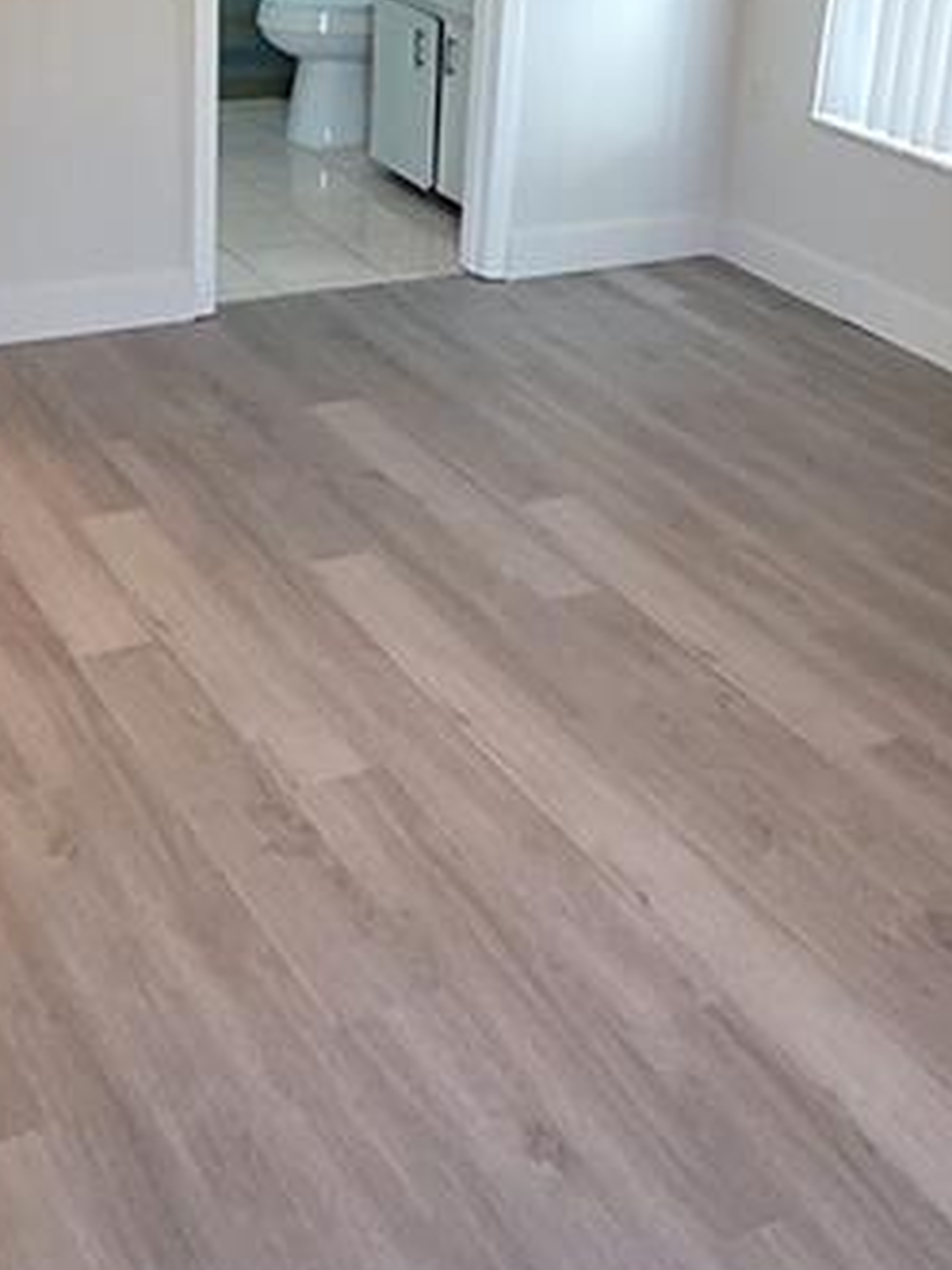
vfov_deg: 40.0
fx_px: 1723
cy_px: 432
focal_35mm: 47
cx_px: 386
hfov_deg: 30.8
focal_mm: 2.2
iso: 400
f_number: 2.2
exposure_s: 1/30
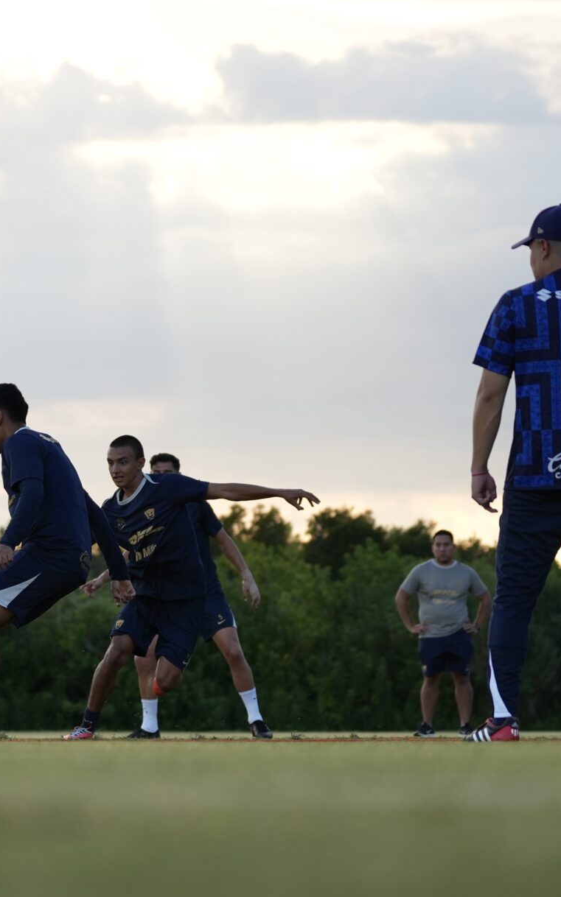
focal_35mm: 150
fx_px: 3670
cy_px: 503
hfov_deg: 8.7
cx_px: -15
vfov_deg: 13.9
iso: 500
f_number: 2.8
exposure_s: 1/1600
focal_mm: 70
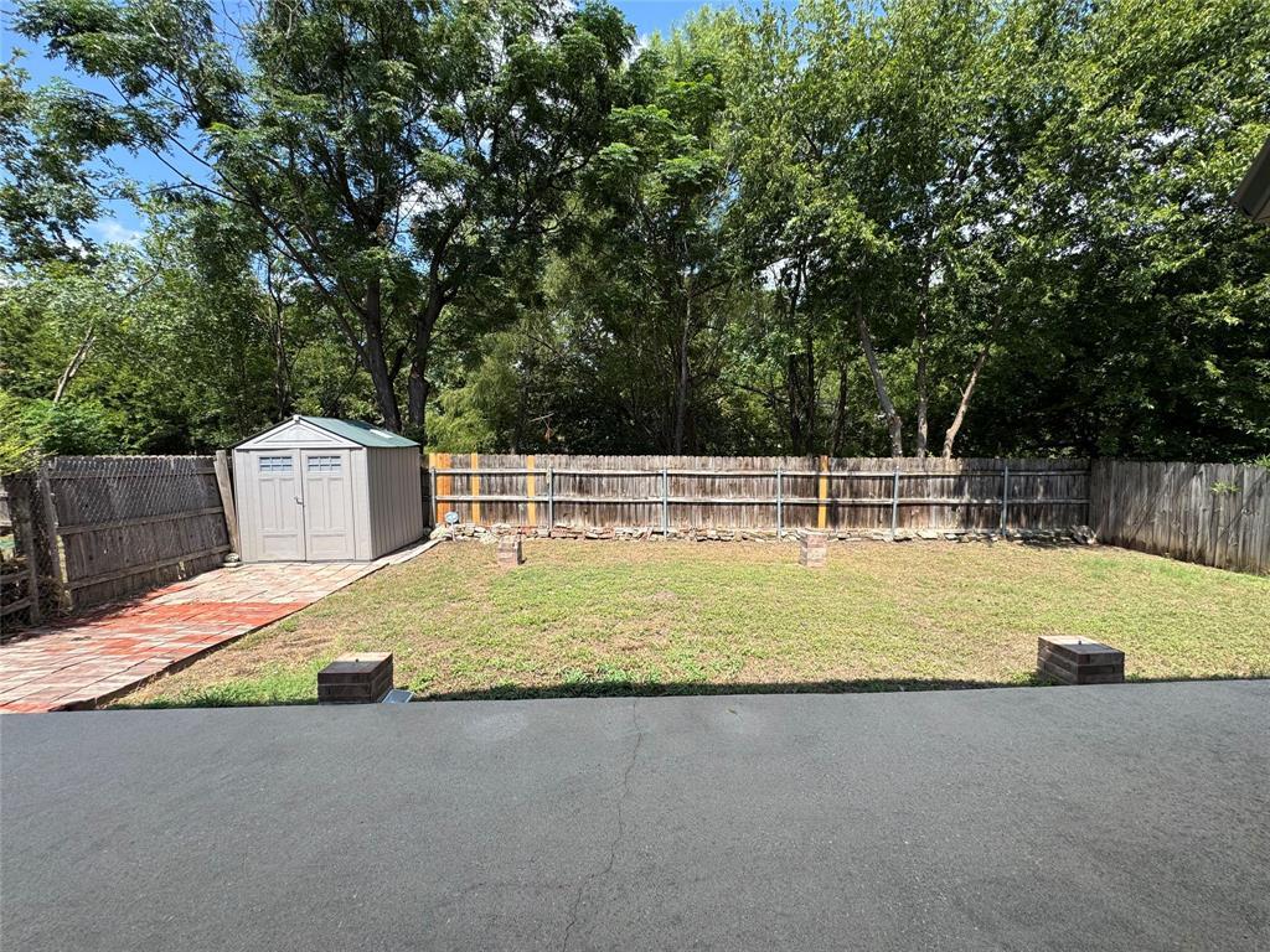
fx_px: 514
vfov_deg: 85.7
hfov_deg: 102.1
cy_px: 476
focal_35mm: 14
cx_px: 635
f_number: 2.2
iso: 40
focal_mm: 2.22
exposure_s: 1/1034
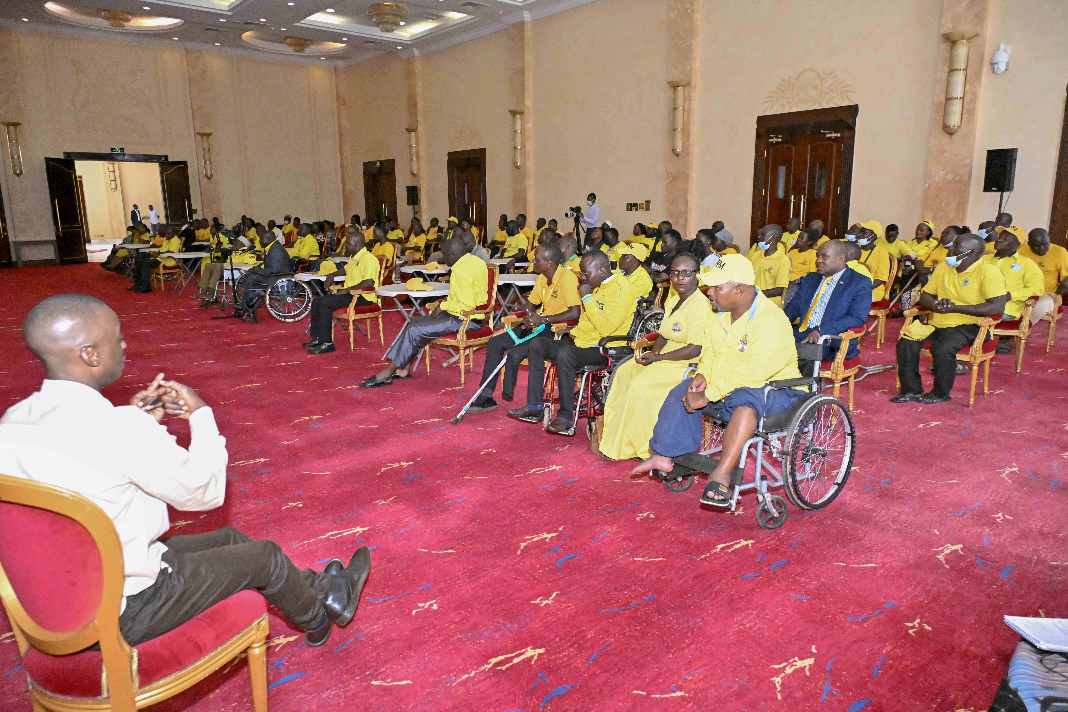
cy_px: 356
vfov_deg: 53.1
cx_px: 534
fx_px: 712
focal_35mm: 24
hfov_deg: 73.7
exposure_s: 1/3200
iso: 25600
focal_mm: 24
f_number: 5
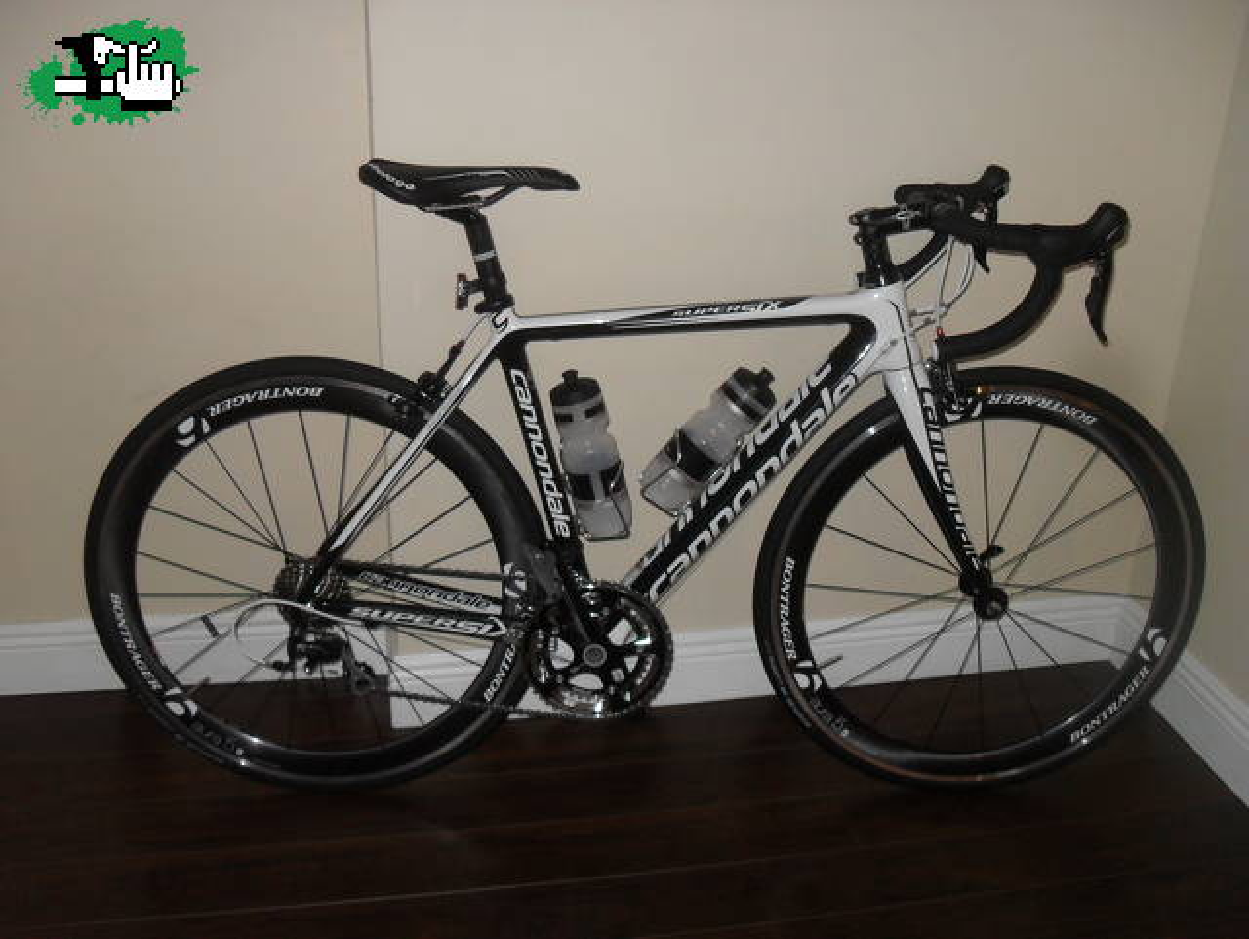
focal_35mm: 35
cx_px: 624
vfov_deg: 40.7
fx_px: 1264
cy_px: 470
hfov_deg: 52.6
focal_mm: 6.2
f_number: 2.8
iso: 200
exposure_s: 1/45
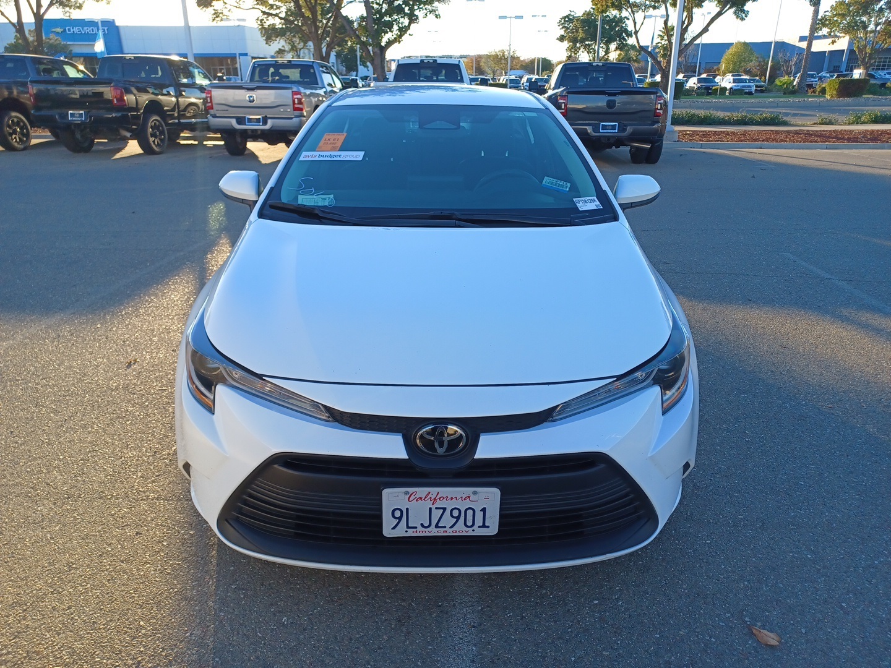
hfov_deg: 69.4
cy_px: 334
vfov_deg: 54.9
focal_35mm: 25
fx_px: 643
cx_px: 446
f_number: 1.8
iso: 36
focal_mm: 4.6
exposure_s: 1/120
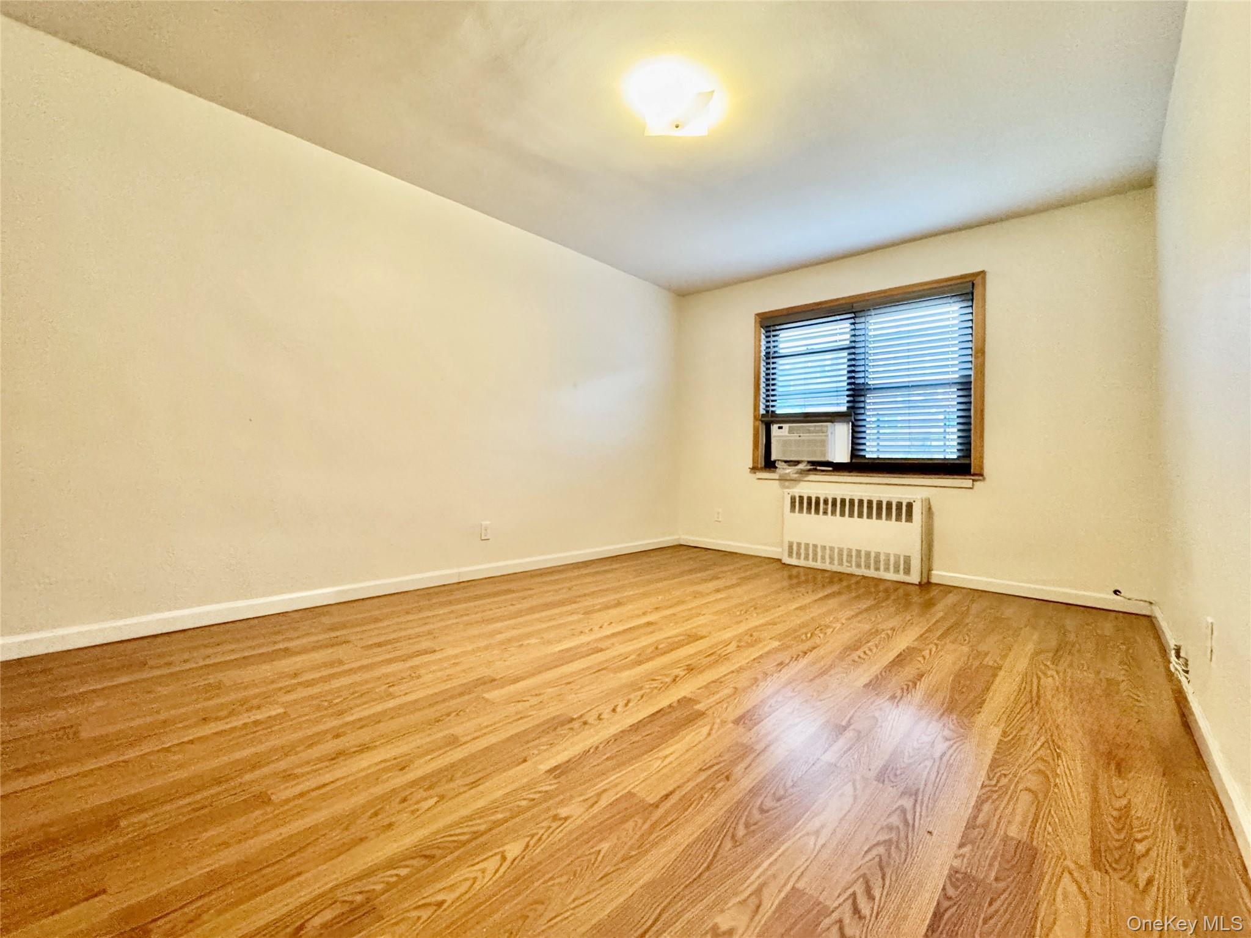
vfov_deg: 85.7
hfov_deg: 102.1
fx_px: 506
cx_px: 626
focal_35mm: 14
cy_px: 469
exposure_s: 1/60
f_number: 2.2
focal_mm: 2.22
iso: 640
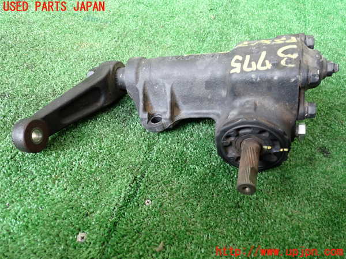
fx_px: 300
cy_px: 130
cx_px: 173
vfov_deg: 46.8
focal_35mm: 30
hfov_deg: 60.0
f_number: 2.3
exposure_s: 1/30
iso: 500
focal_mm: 5.4
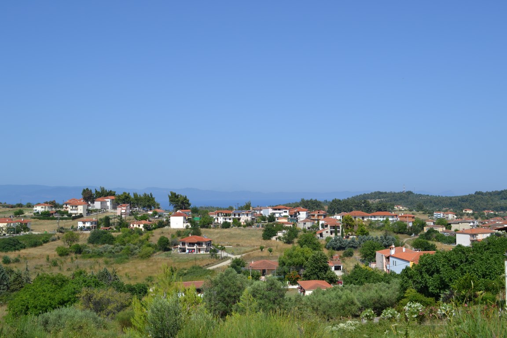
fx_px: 507
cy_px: 169
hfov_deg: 53.1
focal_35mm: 36
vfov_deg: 36.9
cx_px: 254
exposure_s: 1/320
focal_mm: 24
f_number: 9
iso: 100
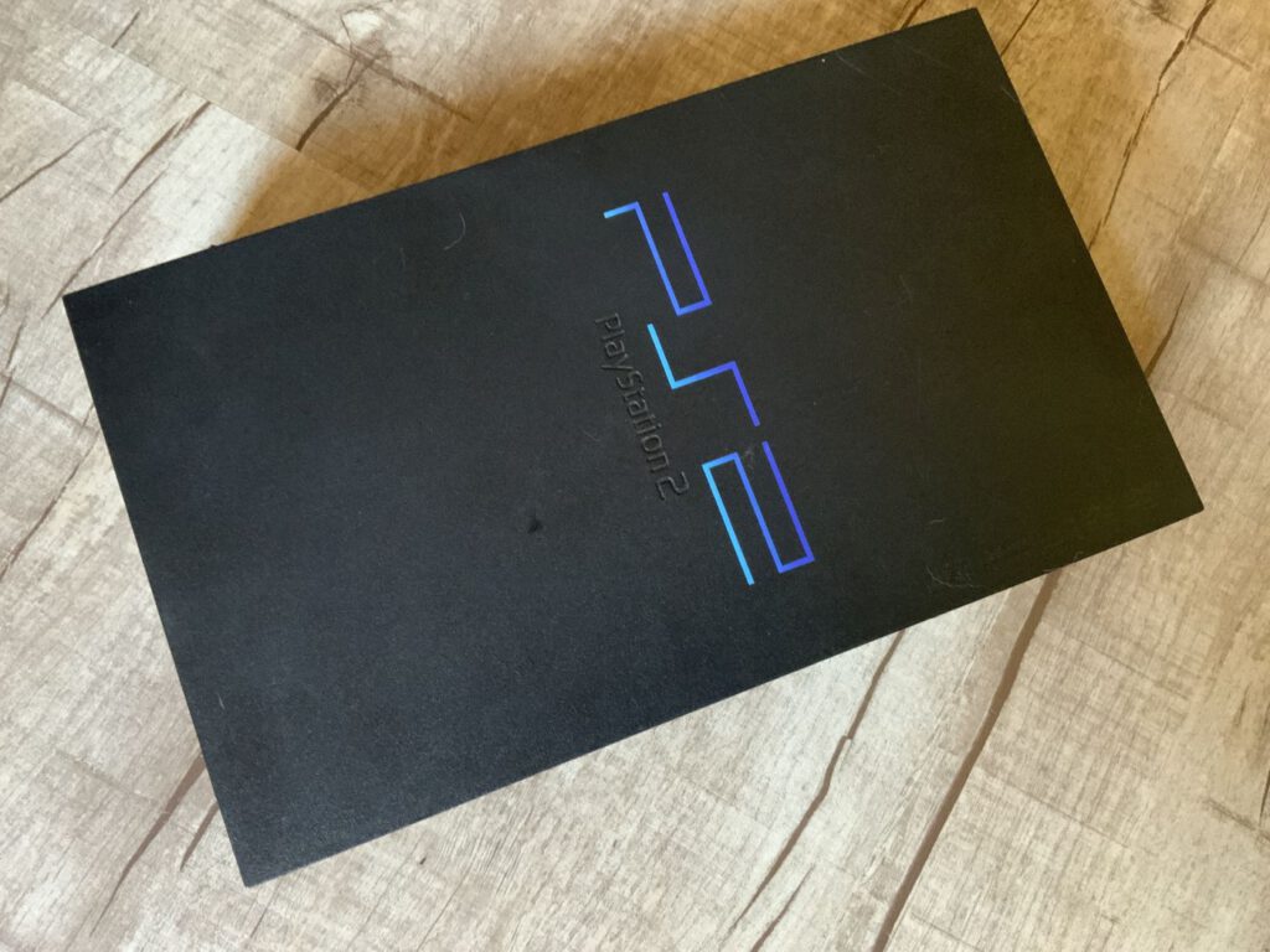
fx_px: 1064
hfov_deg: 61.7
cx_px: 635
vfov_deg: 48.2
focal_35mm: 29
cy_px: 476
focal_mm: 3
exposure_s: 1/30
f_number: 1.8
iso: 320
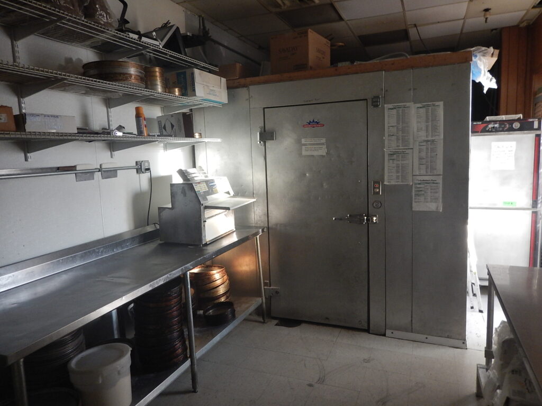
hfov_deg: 71.6
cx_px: 271
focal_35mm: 24
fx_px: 376
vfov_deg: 56.8
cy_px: 203
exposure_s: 1/30
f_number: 2.8
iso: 280
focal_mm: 4.3
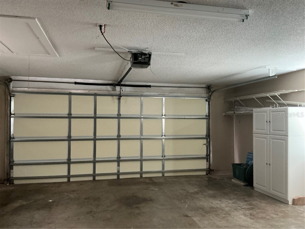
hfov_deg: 63.4
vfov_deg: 49.7
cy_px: 114
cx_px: 152
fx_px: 247
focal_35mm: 28
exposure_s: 1/34
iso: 320
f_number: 1.8
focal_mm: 3
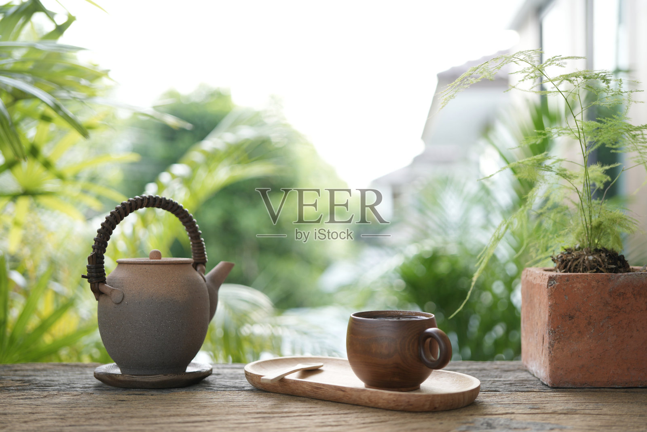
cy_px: 216
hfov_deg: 39.6
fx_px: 899
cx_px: 324
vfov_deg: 27.0
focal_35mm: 50
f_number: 2.8
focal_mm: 50
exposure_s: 1/100
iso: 160
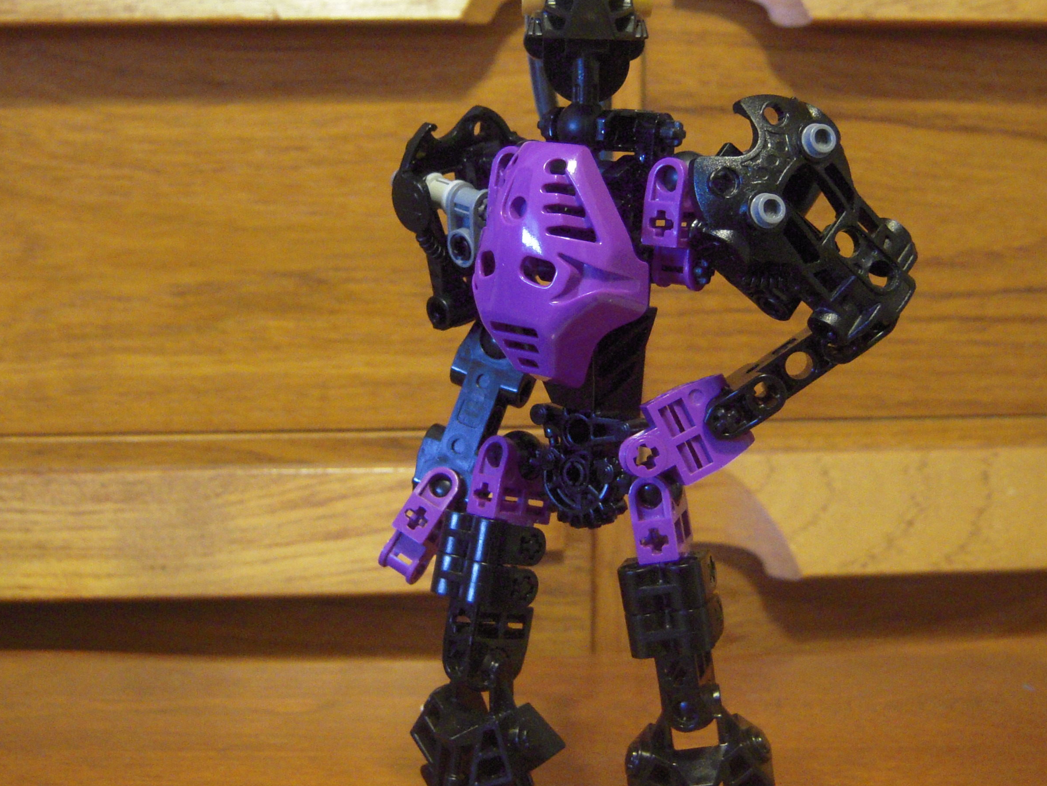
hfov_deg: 34.3
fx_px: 1694
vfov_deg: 26.0
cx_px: 586
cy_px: 291
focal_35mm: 56
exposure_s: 1/8
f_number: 3
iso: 500
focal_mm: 6.5
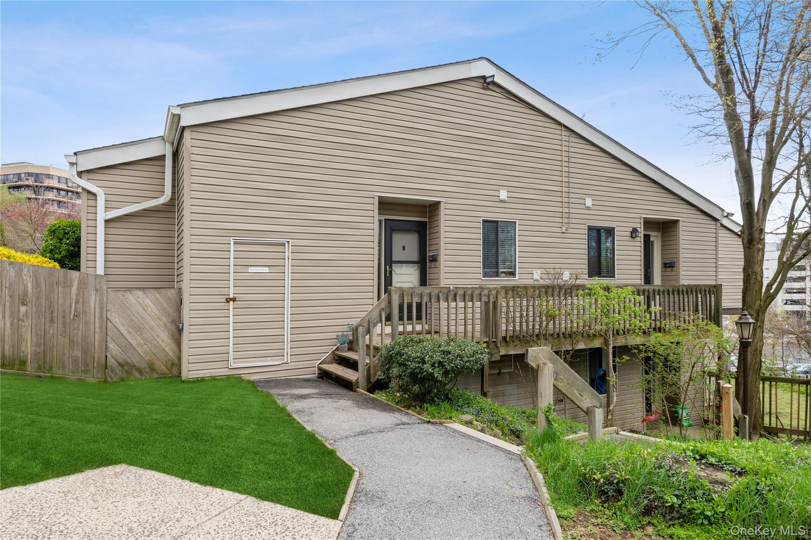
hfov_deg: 78.6
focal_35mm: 22
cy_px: 270
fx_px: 496
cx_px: 406
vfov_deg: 57.2
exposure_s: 1/160
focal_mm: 22
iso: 200
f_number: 11
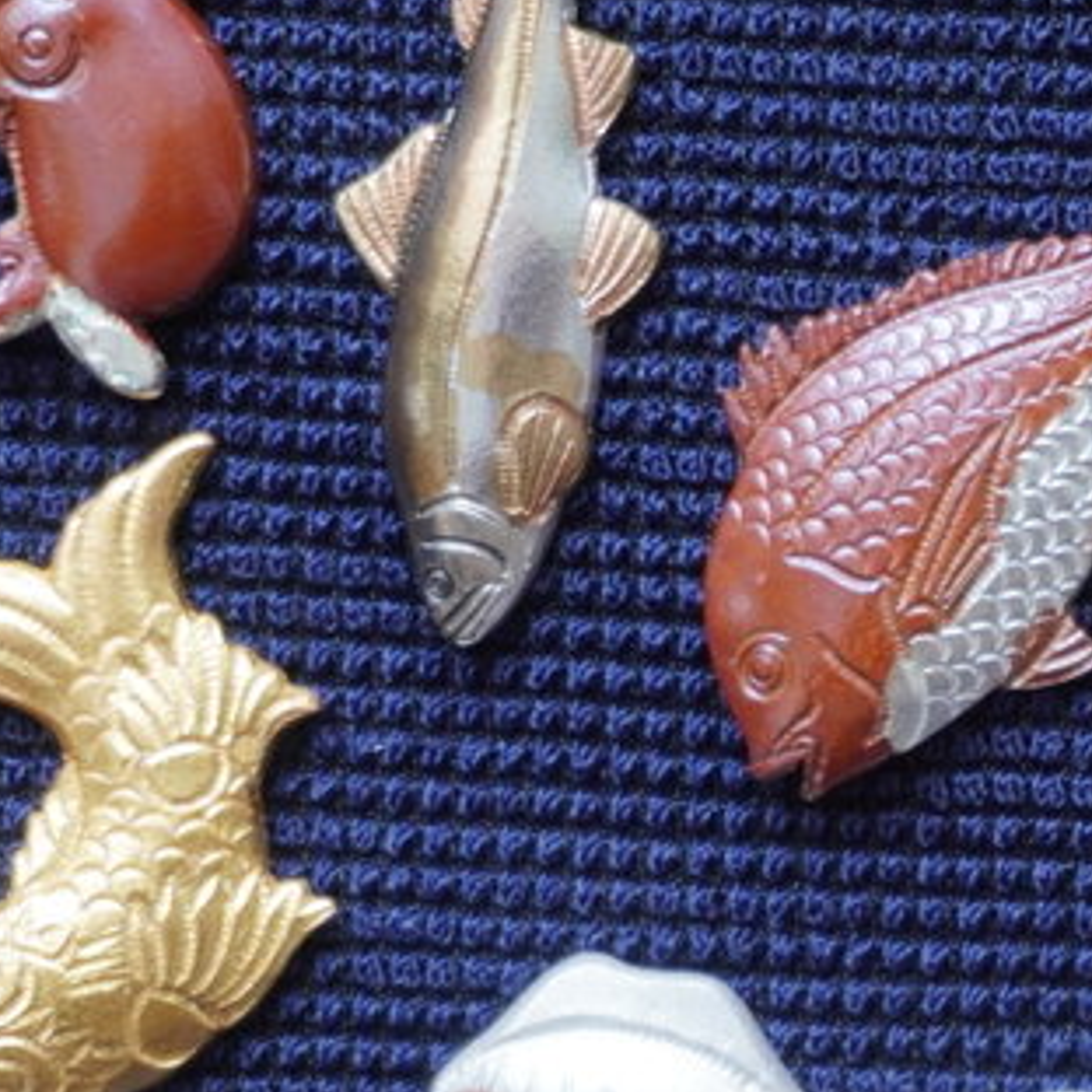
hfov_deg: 9.8
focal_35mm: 176
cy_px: 707
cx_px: 1228
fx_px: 6292
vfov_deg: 9.9
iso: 500
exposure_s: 1/25
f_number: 5.6
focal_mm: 45
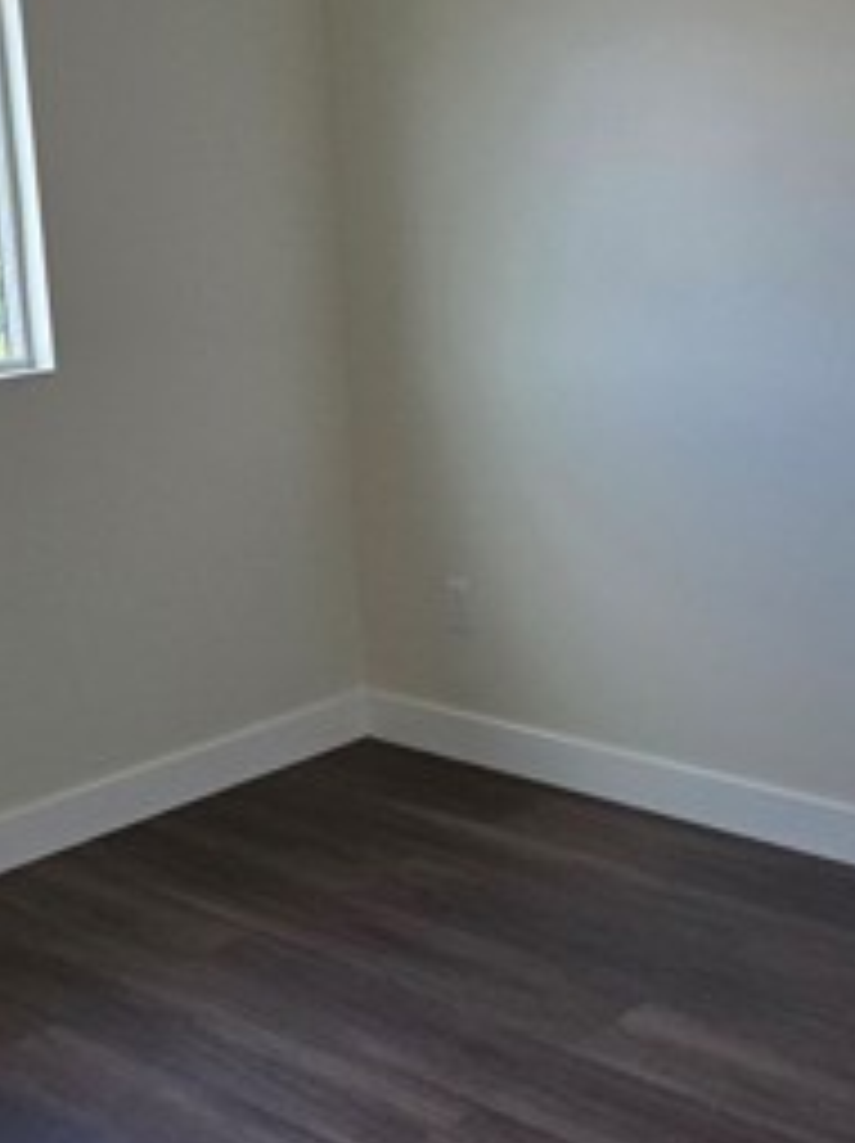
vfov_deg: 33.2
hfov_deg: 25.2
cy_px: 500
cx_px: 423
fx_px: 1913
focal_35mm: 58
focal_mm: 5.4
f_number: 1.8
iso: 160
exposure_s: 1/508
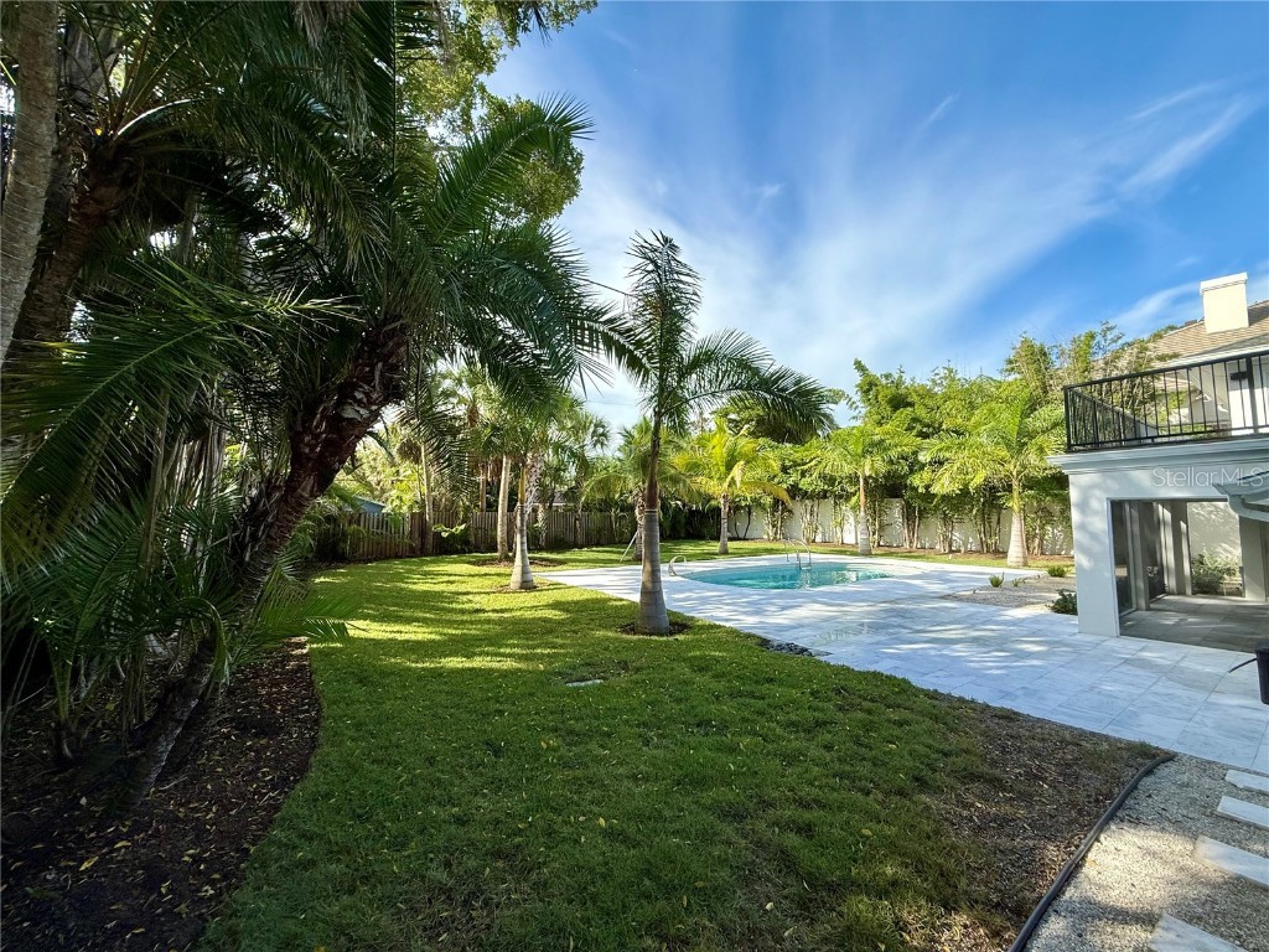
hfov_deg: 102.1
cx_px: 634
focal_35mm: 14
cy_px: 476
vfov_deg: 85.7
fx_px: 513
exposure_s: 1/876
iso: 50
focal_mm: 2.22
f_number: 2.2
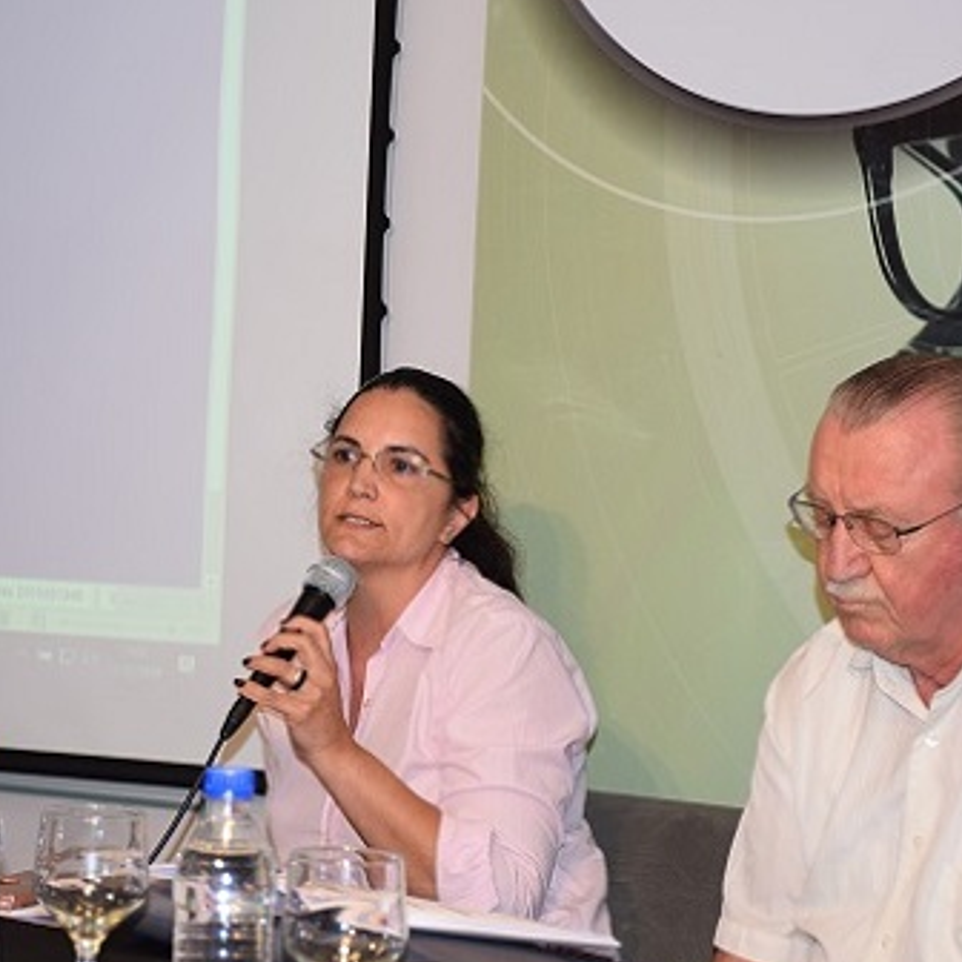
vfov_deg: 18.5
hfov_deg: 18.5
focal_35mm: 94
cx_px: 364
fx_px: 2956
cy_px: 462
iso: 800
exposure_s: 1/100
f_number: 5
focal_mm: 42
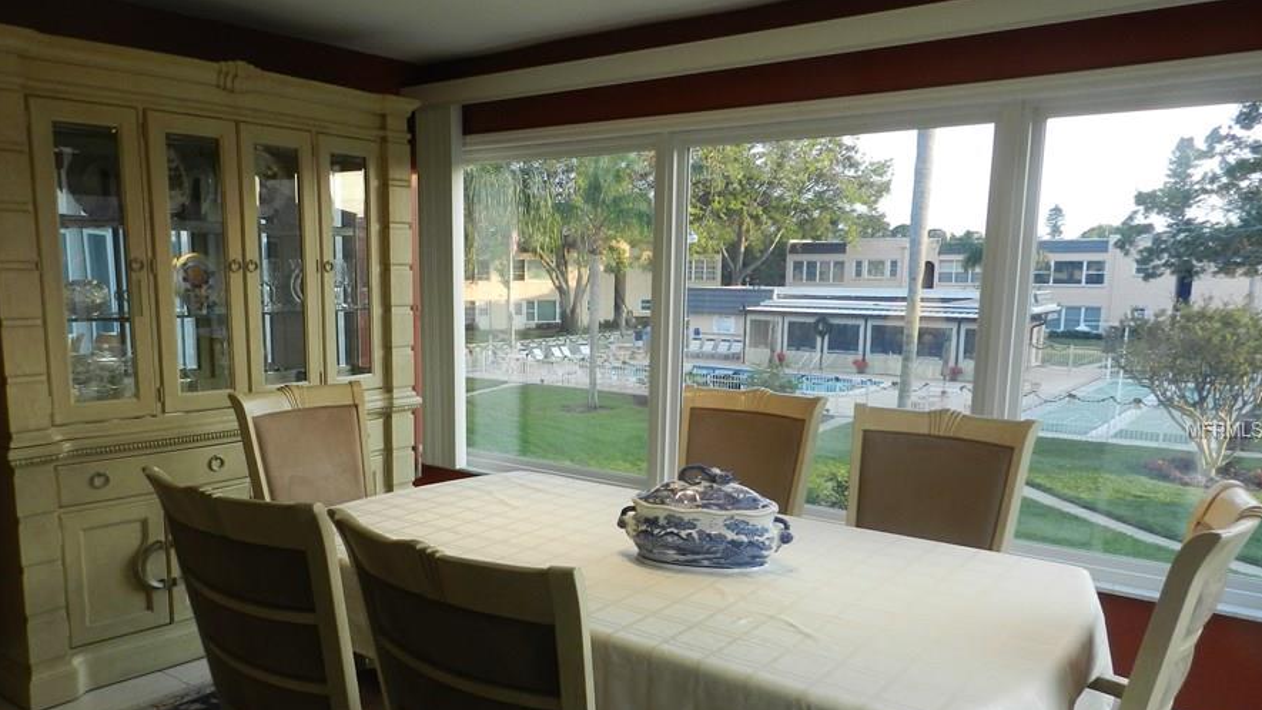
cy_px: 431
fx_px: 971
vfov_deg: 40.0
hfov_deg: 65.8
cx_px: 542
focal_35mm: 29
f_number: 3.4
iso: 160
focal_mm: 4
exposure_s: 1/80
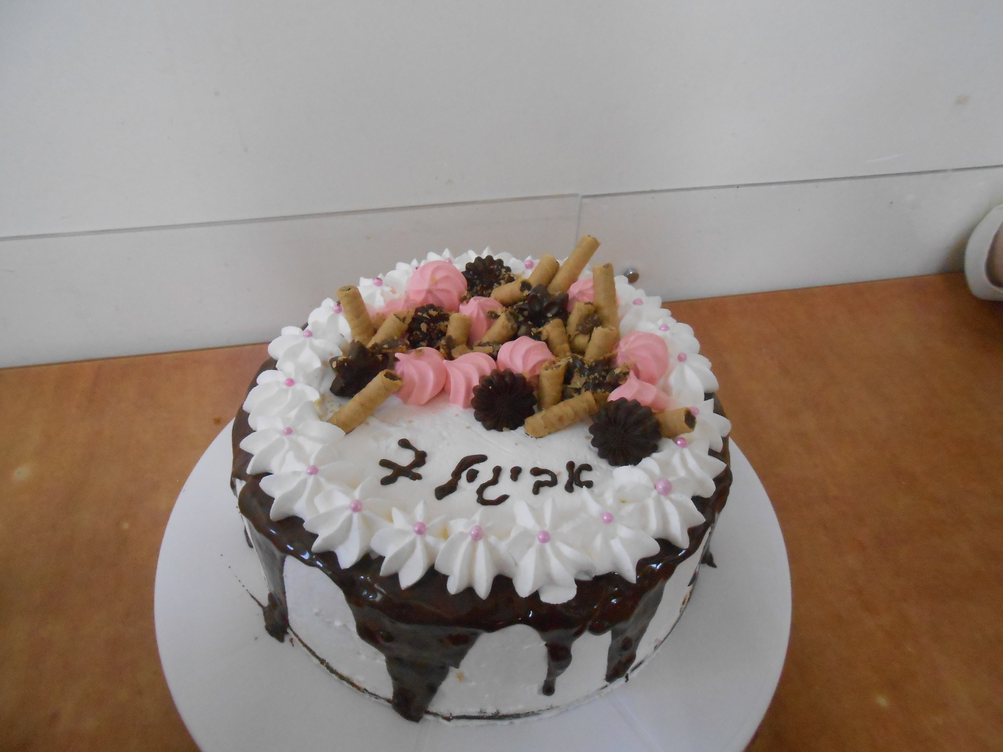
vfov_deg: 53.1
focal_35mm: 26
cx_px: 502
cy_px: 376
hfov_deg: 67.3
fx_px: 753
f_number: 3.5
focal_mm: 4.6
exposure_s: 1/100
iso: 800
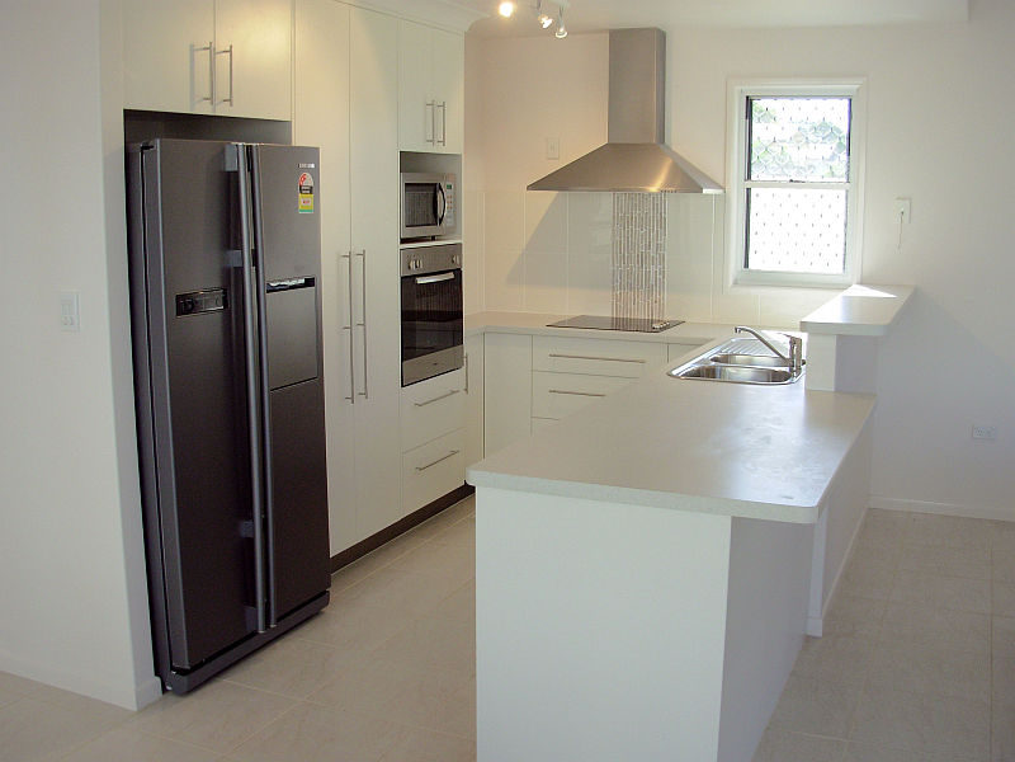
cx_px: 508
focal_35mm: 38
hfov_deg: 49.0
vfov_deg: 37.7
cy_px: 381
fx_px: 1114
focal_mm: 6.3
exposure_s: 1/53.8
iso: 50
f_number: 2.9
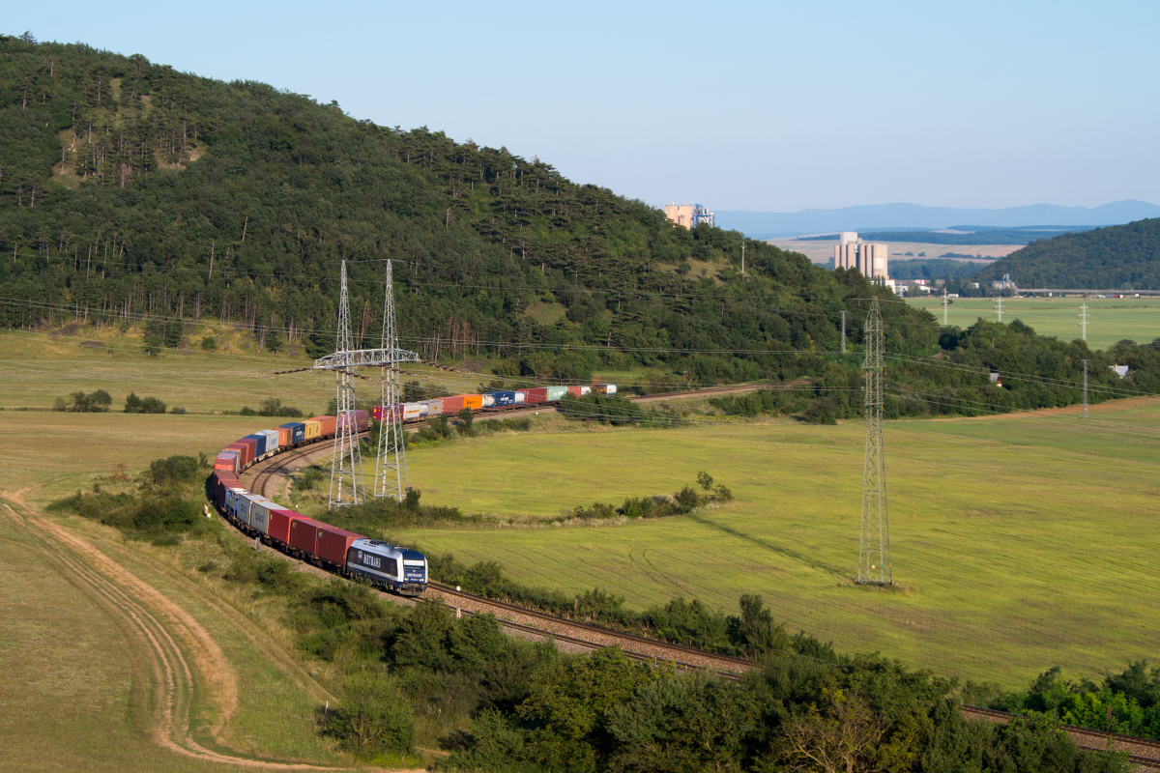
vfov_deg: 14.6
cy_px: 386
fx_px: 3029
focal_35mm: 94
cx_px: 580
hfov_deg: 21.7
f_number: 8
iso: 200
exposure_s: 1/400
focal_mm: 62.5
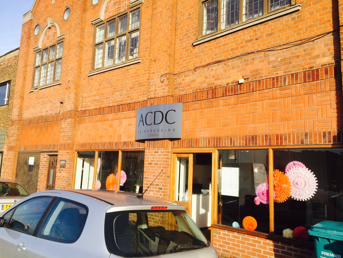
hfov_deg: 60.0
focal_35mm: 30
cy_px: 129
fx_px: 297
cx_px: 172
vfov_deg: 46.8
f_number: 2.2
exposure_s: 1/1080
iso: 32
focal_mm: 4.12
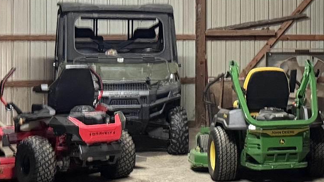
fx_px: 919
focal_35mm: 107
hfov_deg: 19.7
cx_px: 284
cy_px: 35
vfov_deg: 11.3
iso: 800
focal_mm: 6.76
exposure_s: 1/30
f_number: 1.78
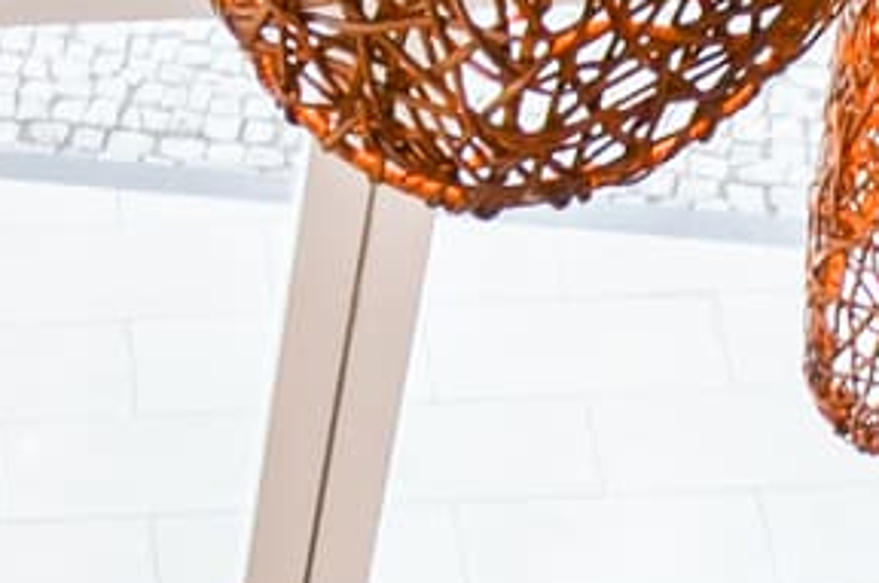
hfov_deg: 16.1
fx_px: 2790
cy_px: 1818
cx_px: -497
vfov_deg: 9.2
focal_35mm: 114
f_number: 5
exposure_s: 1/40
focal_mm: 11
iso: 400
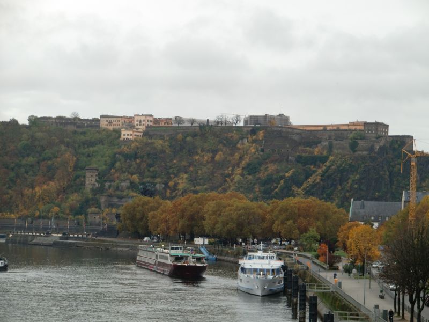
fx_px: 1301
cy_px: 161
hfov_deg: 18.7
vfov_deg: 14.1
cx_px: 214
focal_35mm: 105
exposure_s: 1/100
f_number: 5
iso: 80
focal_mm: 18.8
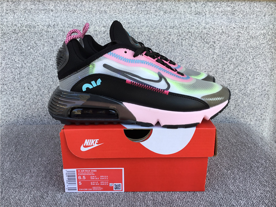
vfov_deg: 45.4
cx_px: 138
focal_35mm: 31
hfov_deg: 58.4
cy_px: 104
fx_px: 247
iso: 25
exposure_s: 1/132
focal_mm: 3.3
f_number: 2.4
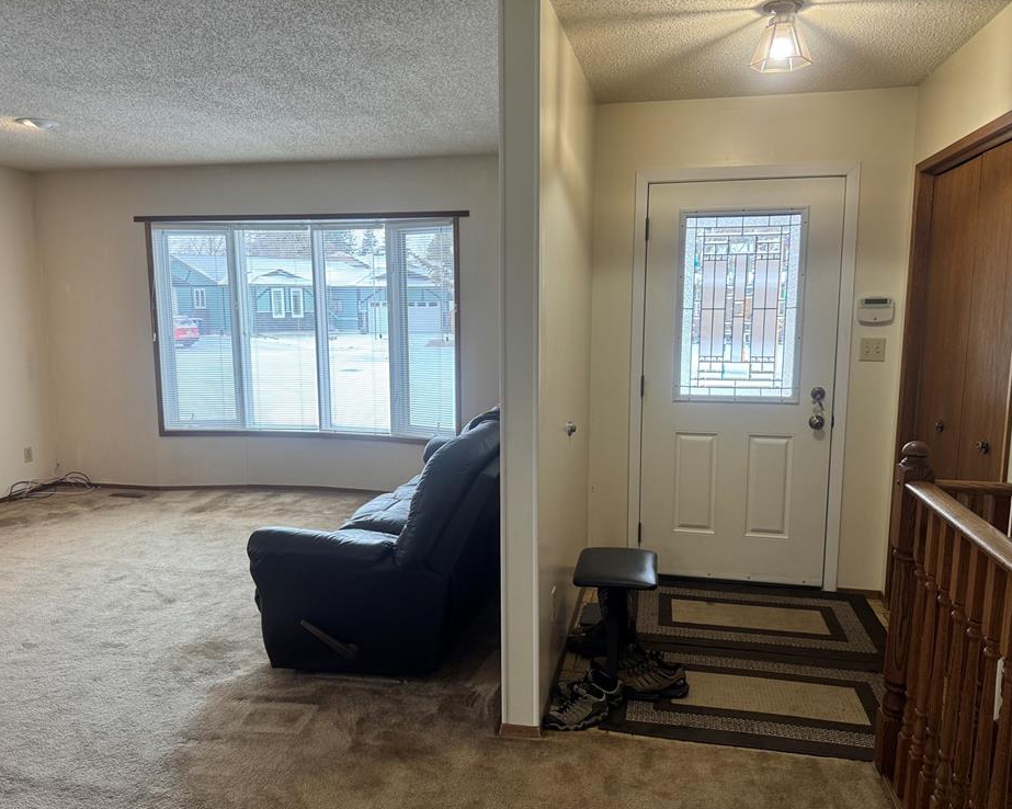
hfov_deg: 66.0
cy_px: 414
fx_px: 779
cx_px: 504
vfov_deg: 54.9
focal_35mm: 26
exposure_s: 1/120
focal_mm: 6.76
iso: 160
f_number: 1.78
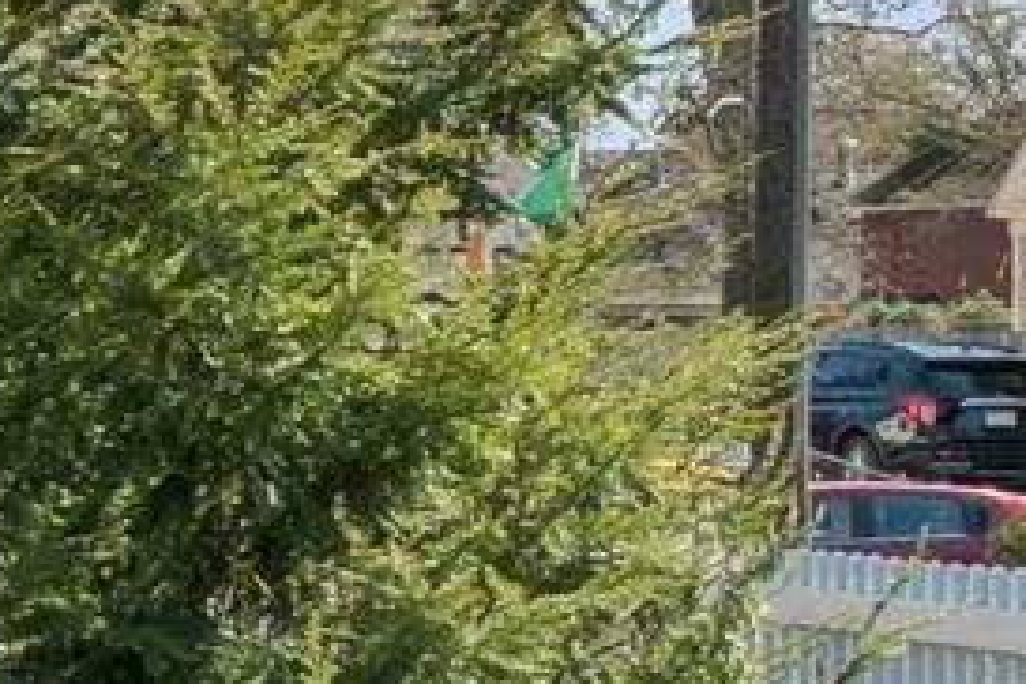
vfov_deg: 7.8
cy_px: 365
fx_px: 5016
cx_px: -1740
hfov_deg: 9.7
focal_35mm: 176
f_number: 16
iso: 640
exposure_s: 1/80
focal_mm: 20
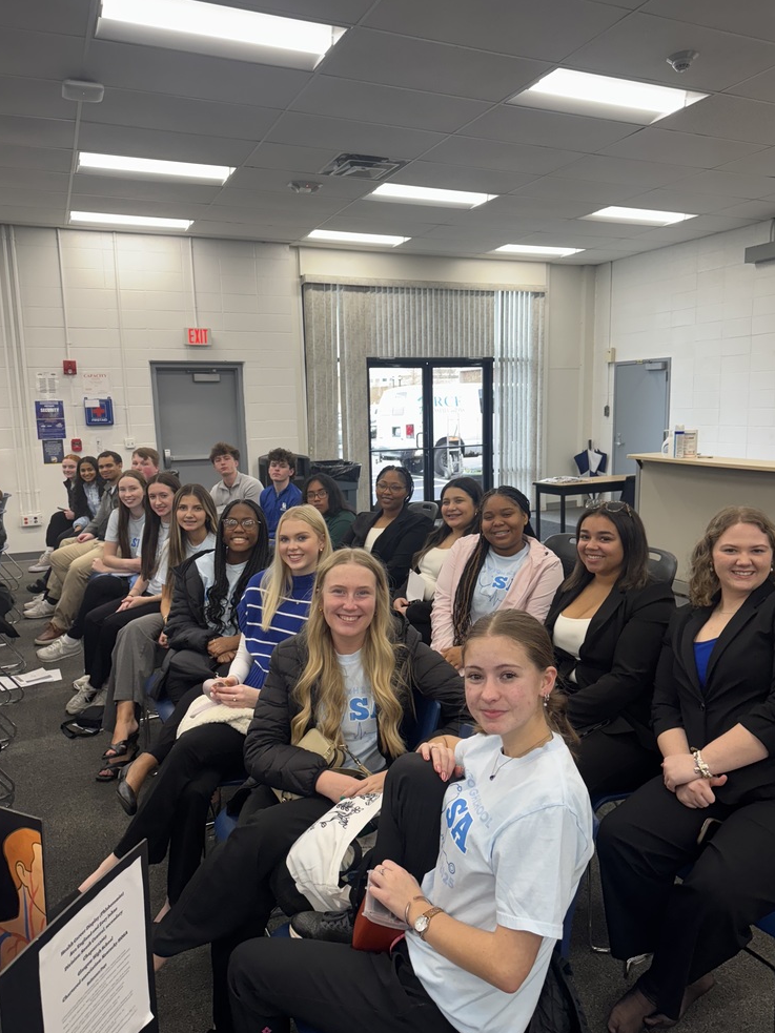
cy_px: 517
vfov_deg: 69.4
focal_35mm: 25
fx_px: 746
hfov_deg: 54.9
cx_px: 390
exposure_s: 1/120
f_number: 1.78
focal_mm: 6.76
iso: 160
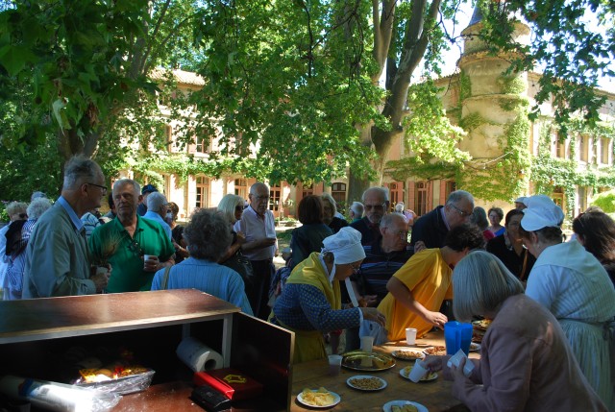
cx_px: 308
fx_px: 513
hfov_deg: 61.8
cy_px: 206
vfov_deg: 43.8
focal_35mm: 30
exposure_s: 1/100
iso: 200
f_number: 5
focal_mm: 20
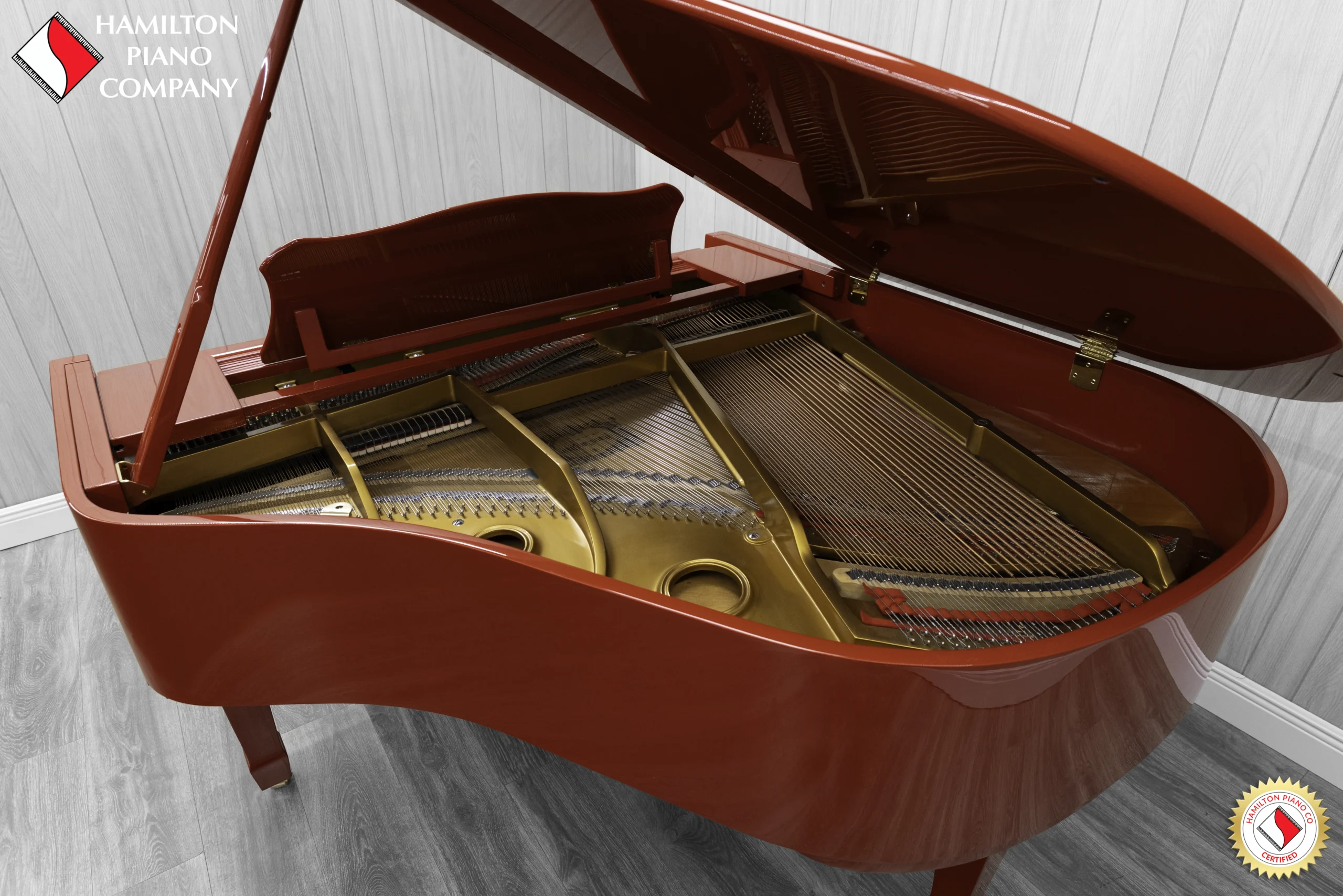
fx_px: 746
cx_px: 672
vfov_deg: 61.9
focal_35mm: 20
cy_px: 448
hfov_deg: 84.0
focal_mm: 20
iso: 2000
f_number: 5.6
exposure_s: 1/60
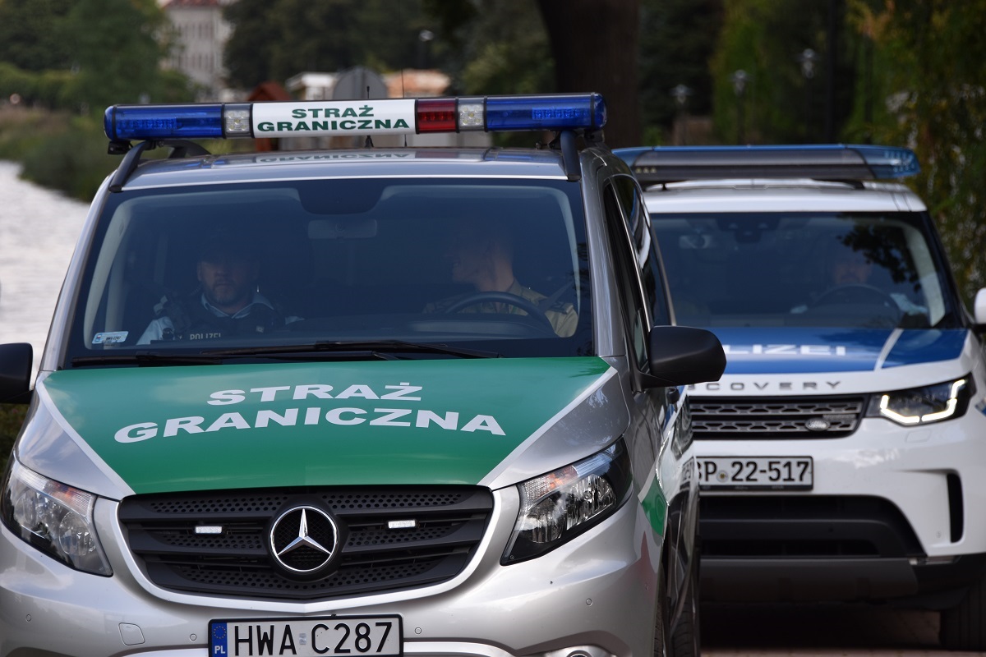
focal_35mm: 270
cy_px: 328
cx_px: 493
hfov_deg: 7.6
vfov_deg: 5.1
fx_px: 7394
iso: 200
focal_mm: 180
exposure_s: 1/500
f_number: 5.6
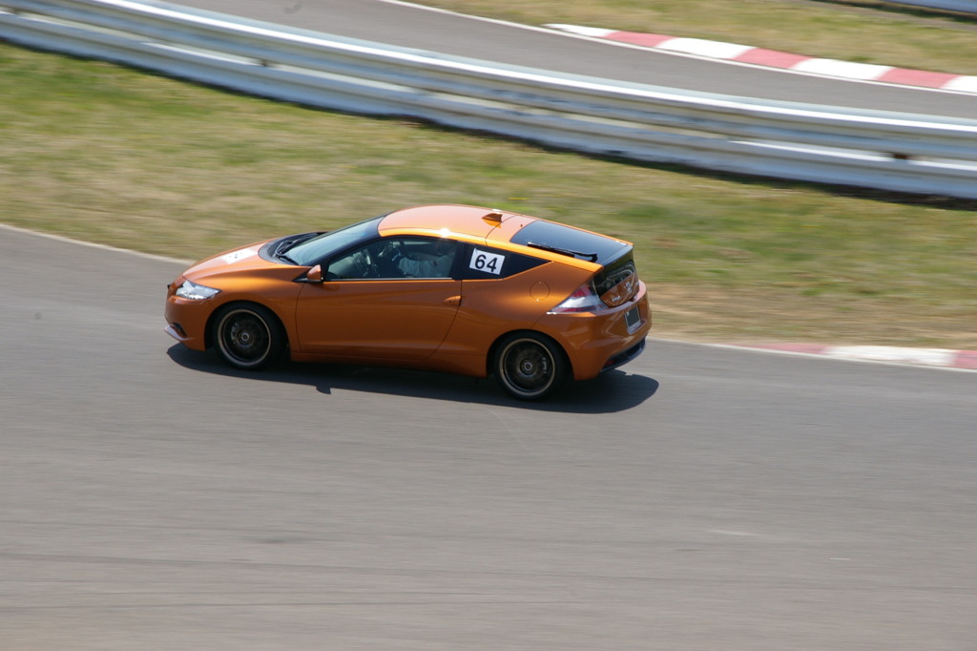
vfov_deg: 7.0
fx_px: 5290
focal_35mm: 195
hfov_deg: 10.6
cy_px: 326
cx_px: 488
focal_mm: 130
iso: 200
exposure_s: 1/125
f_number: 13
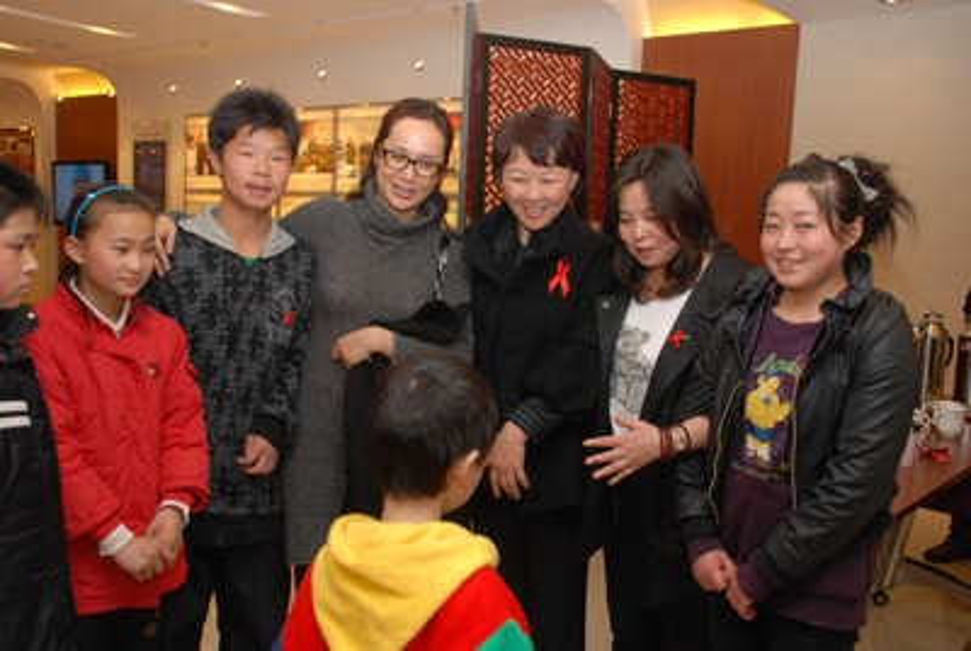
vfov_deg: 40.1
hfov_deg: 57.2
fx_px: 891
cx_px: 486
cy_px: 326
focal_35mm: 33
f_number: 5.6
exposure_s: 1/60
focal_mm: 22
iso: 400
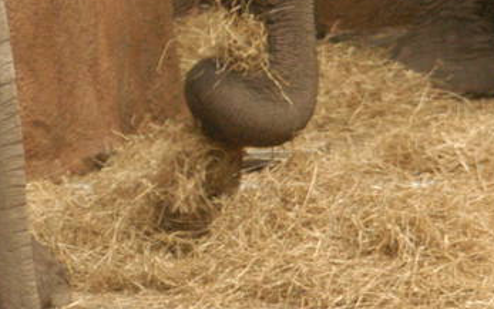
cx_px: -241
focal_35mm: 705
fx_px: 9493
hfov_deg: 3.0
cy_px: -187
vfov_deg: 1.9
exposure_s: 1/160
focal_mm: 100
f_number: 4.5
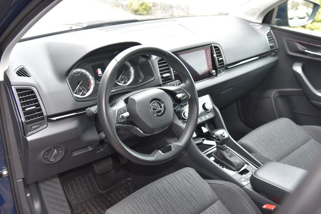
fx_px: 303
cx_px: 160
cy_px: 107
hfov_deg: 55.8
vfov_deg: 38.9
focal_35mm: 34
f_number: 4.5
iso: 500
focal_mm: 34
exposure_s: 1/100
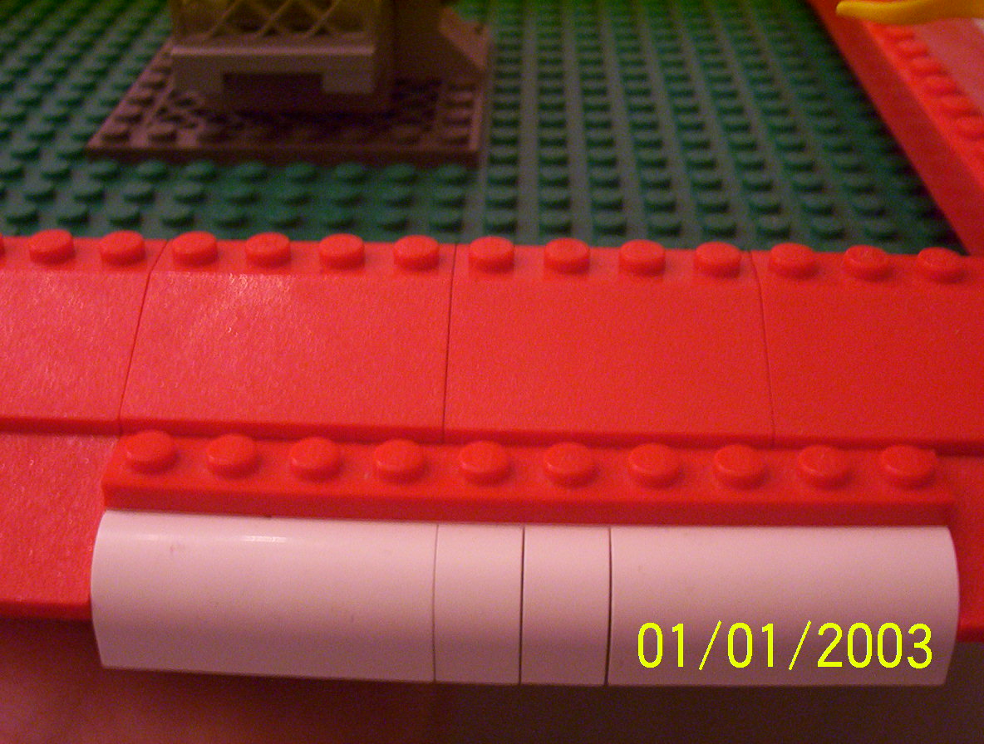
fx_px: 1540
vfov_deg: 27.2
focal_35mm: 54
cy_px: 372
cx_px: 492
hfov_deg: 35.4
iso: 200
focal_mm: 7.1
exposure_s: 1/26
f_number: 2.97
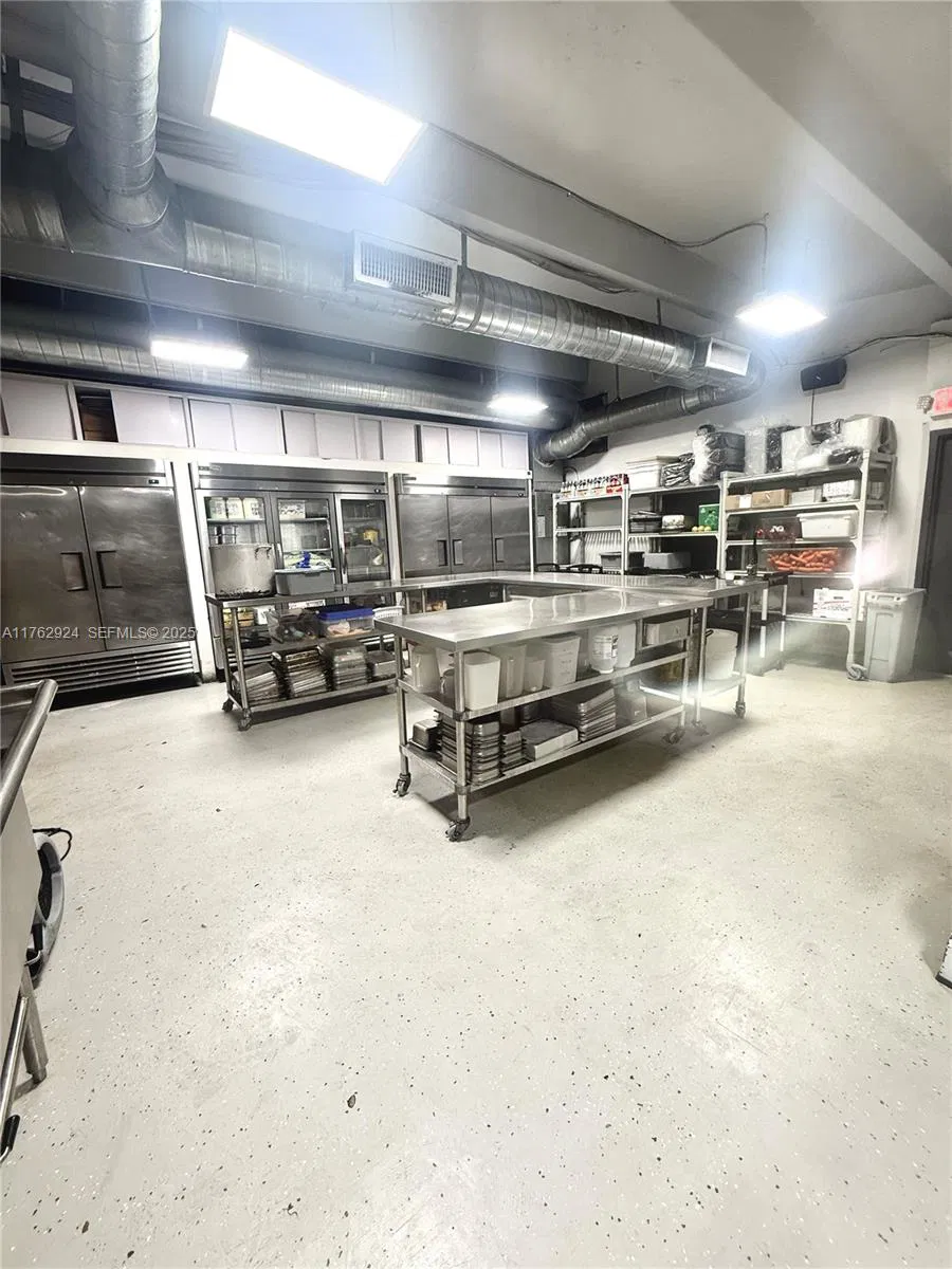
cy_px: 634
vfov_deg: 102.1
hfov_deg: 85.7
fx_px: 513
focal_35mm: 14
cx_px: 476
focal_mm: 2.22
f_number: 2.2
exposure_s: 1/120
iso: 160
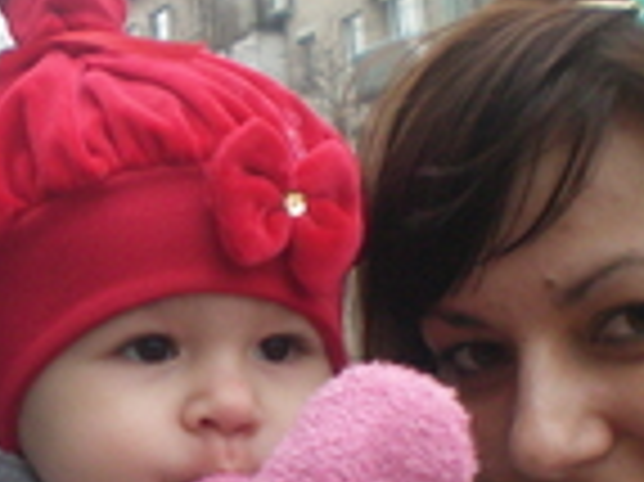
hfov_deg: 16.3
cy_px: 383
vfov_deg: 12.3
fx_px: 2231
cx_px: 86
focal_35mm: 120
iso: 125
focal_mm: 6.3
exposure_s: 1/60
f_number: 3.1
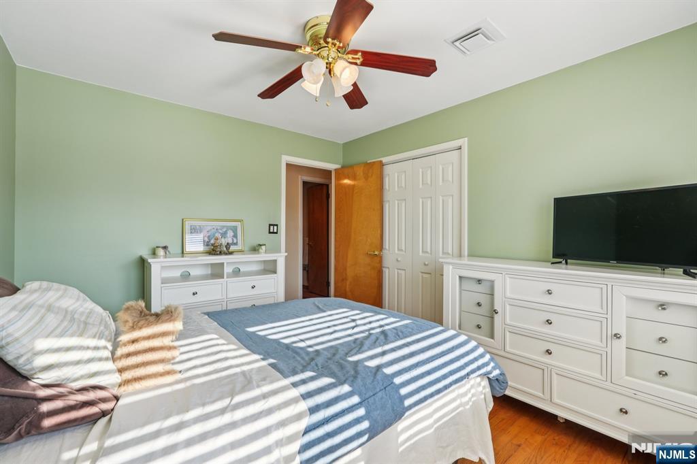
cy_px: 232
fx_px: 310
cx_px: 348
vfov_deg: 73.7
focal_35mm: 16
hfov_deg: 96.8
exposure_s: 1/30
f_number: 9
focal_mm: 16
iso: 320
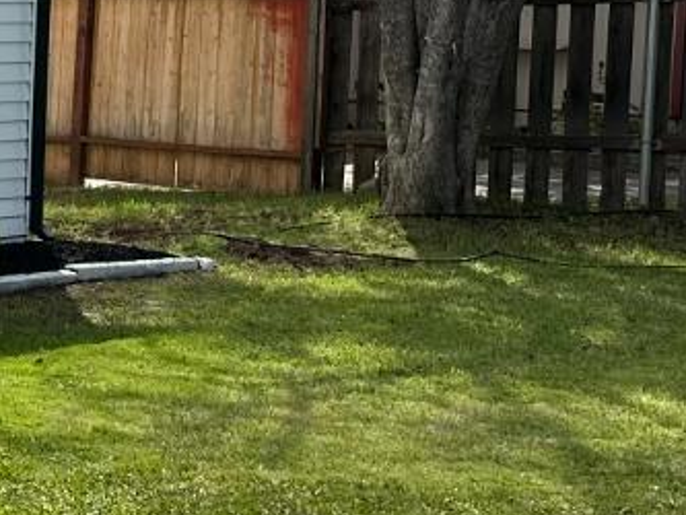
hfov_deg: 14.6
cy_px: 125
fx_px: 2141
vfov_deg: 13.7
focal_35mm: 108
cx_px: -733
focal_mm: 6.86
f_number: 1.78
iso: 80
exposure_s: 1/3155
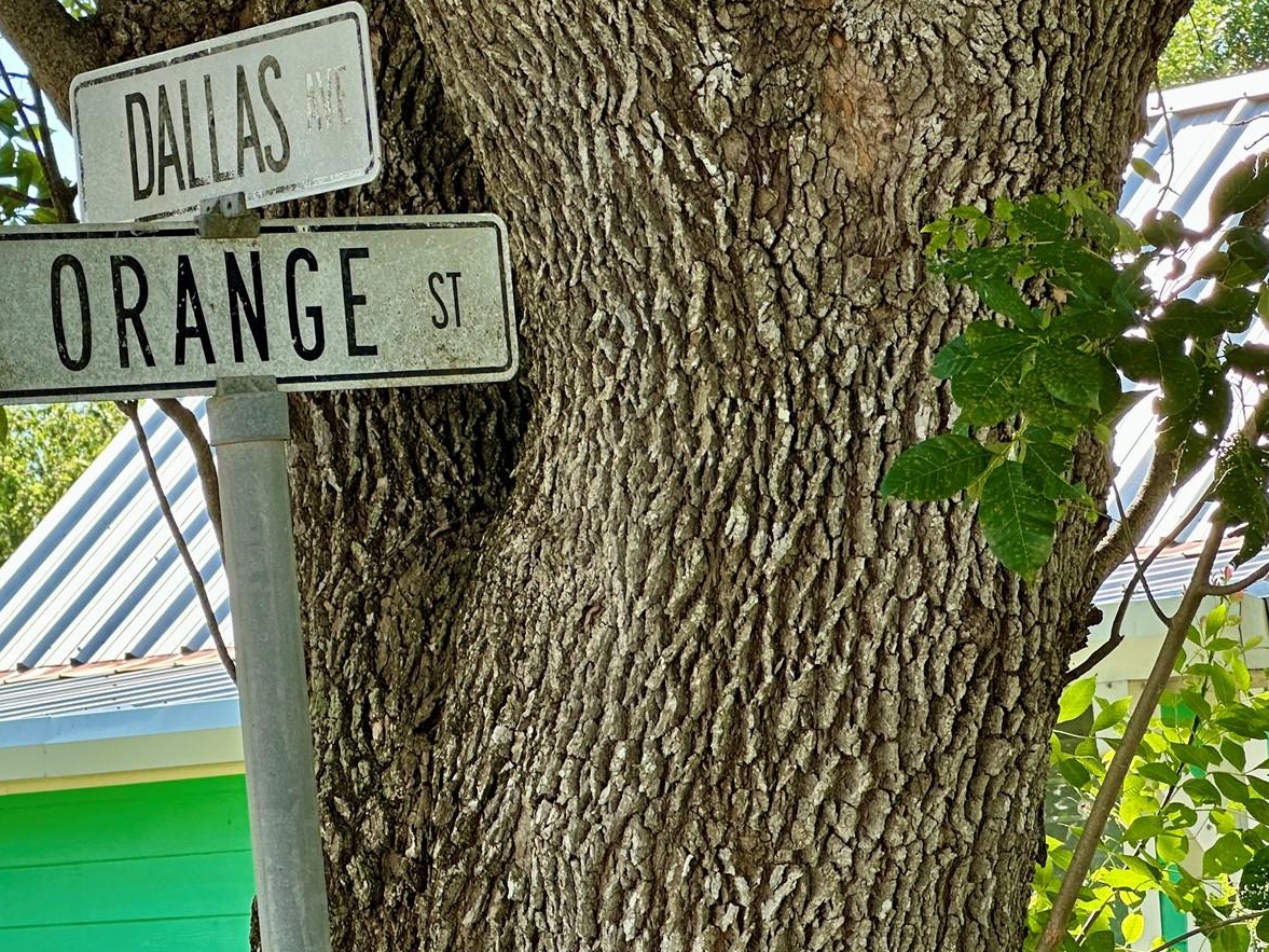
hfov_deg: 14.6
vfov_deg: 11.1
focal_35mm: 134
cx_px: 270
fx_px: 4913
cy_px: 322
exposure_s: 1/139
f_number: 2.8
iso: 32
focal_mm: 9
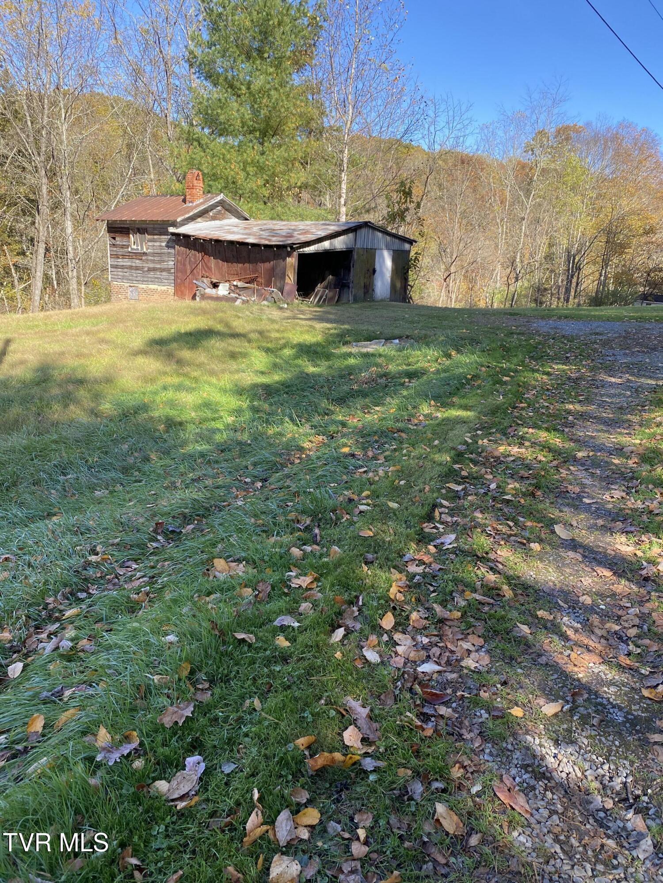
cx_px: 332
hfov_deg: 53.1
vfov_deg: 67.3
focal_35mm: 26
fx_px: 664
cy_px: 442
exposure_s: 1/544
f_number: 1.8
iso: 32
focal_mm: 4.25
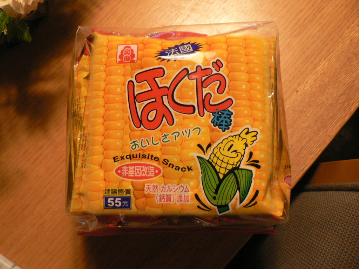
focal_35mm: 36
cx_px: 180
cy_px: 134
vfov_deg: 39.7
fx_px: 373
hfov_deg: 51.4
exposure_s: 1/13
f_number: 2.8
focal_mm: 6
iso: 200
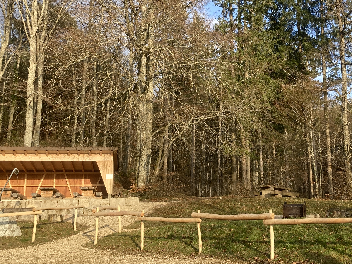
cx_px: 228
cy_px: 105
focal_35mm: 50
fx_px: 508
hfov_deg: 37.9
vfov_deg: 29.0
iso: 20
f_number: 1.8
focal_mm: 3.99
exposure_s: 1/467
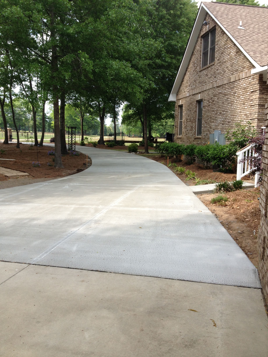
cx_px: 134
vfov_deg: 52.6
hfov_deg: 40.7
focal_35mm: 35
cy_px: 178
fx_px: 361
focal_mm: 4.28
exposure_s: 1/552
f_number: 2.4
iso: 50
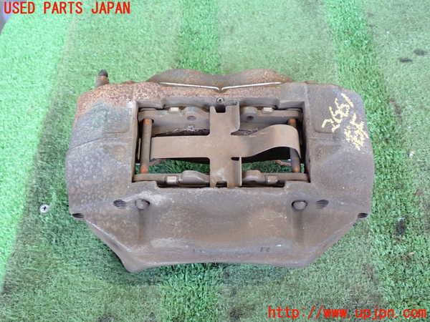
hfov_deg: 42.9
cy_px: 161
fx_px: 547
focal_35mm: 44
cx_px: 215
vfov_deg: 32.9
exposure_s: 1/40
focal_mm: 7.84
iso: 400
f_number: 2.9
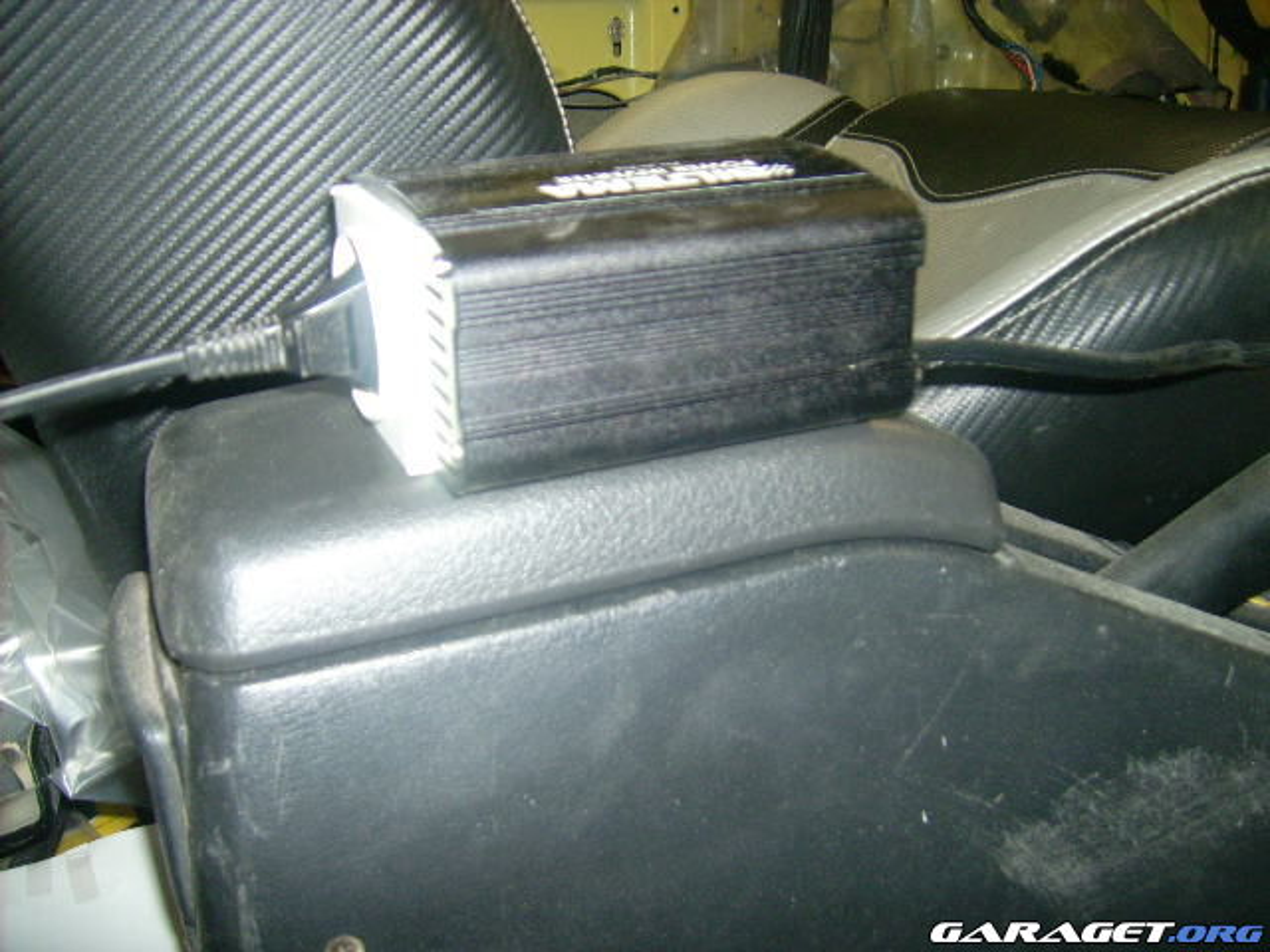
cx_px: 635
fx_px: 1284
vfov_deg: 40.7
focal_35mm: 35
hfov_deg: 52.6
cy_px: 476
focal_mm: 5.95
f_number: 2.8
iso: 100
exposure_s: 1/60
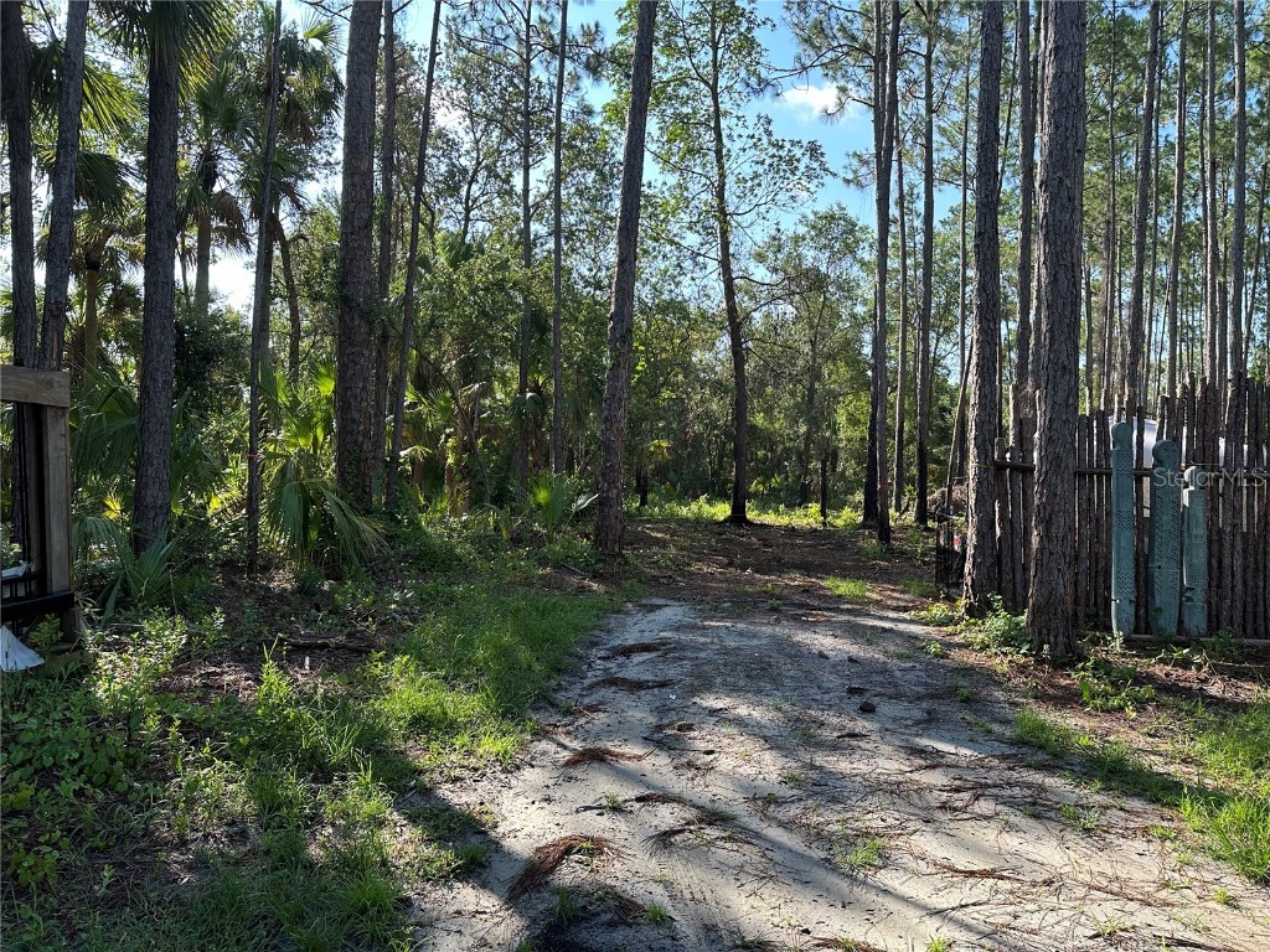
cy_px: 476
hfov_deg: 71.6
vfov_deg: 56.8
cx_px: 635
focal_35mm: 24
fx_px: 881
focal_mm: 6.86
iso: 80
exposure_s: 1/918
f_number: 1.78
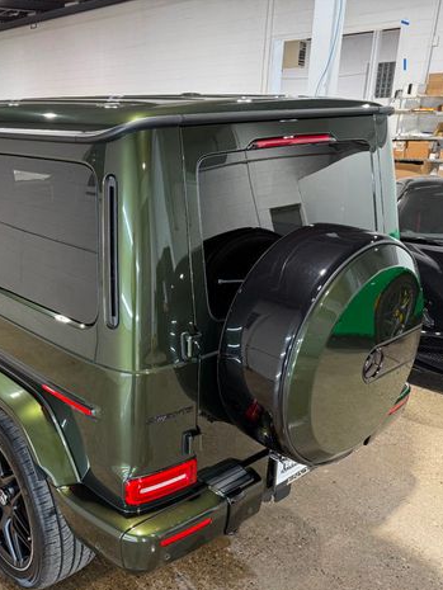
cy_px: 303
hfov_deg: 41.3
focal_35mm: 33
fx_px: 563
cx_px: 95
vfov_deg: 55.3
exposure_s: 1/60
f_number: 1.78
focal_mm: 6.76
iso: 100
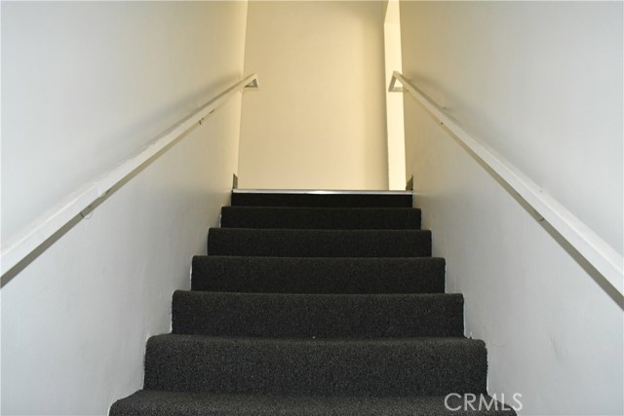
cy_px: 208
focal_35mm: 27
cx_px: 312
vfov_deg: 48.0
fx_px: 468
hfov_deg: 67.4
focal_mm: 18
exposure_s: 1/60
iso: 1600
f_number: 5.6
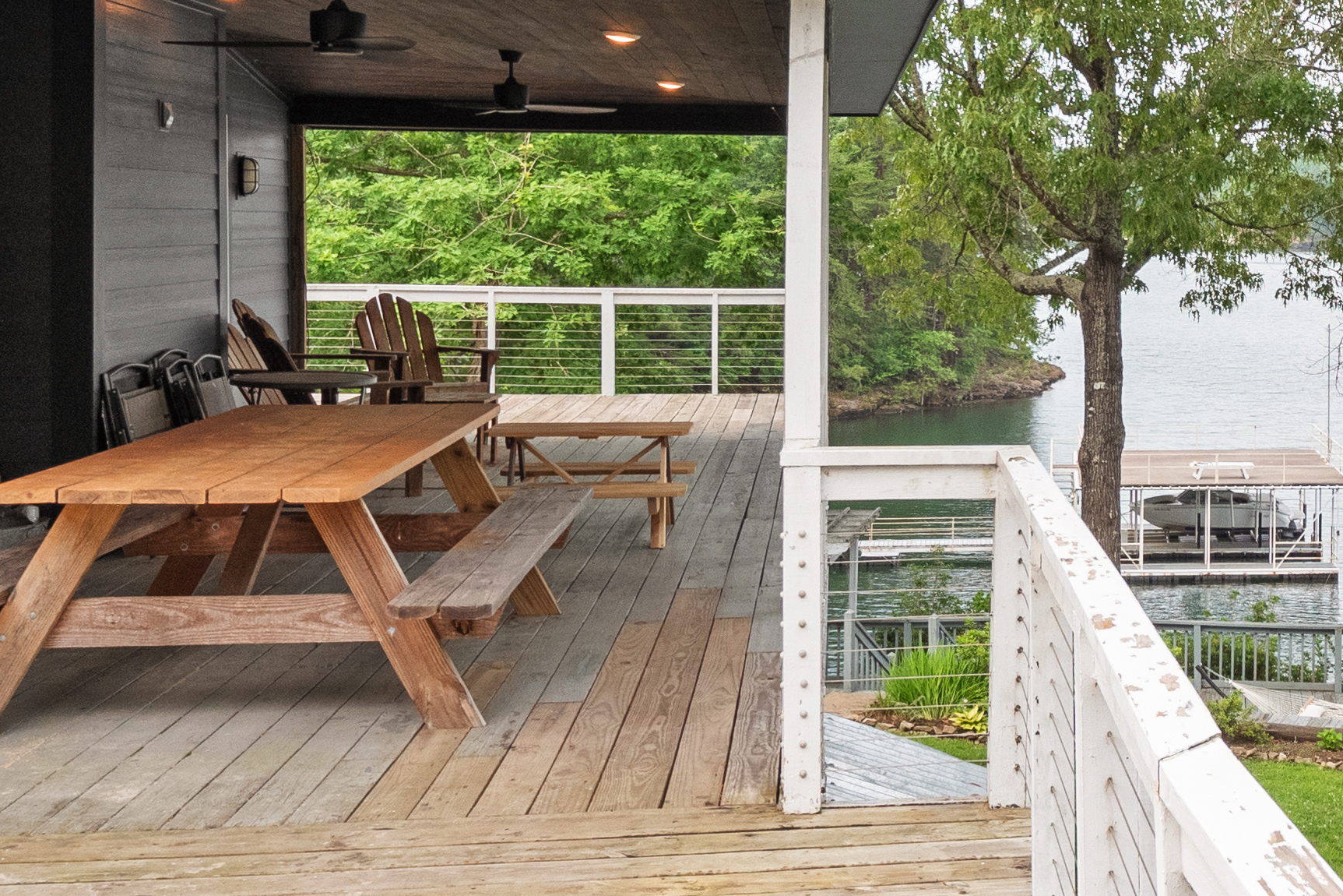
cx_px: 1257
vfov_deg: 26.8
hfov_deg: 36.6
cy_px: 270
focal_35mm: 50
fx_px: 1865
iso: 400
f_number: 5.6
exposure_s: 1/200
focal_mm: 8
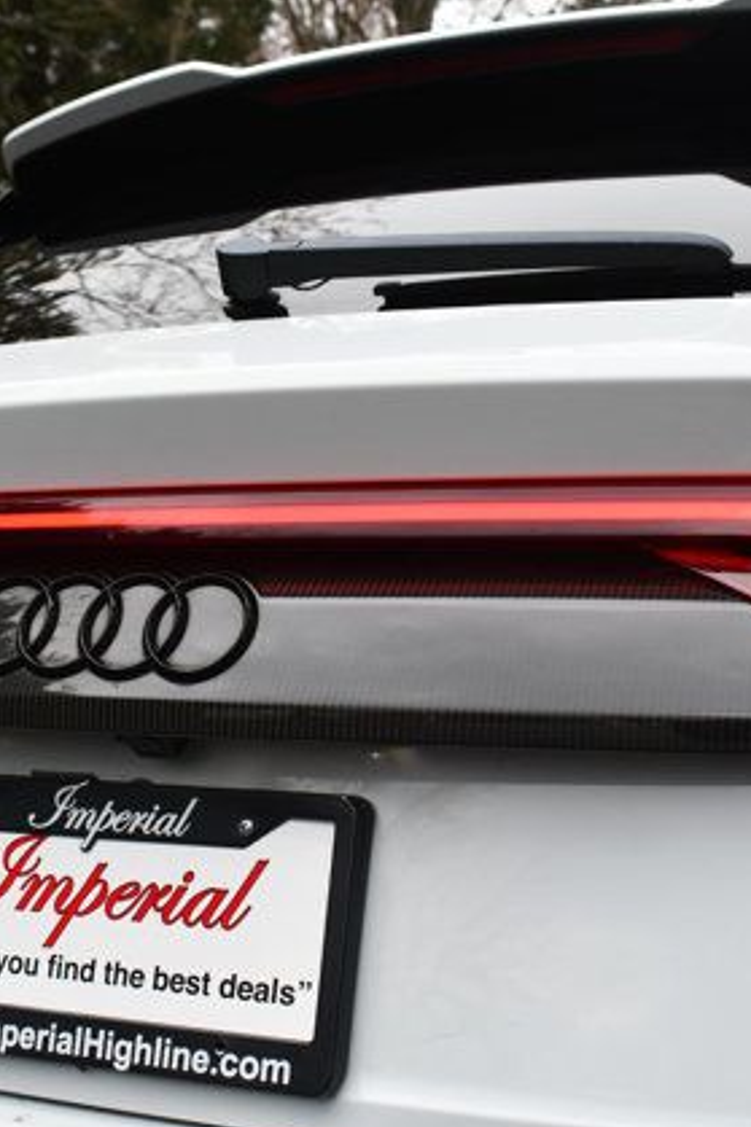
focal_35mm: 55
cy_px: 572
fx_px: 1722
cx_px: 293
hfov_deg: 24.5
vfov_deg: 36.3
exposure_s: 1/250
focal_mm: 24
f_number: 5.6
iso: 360
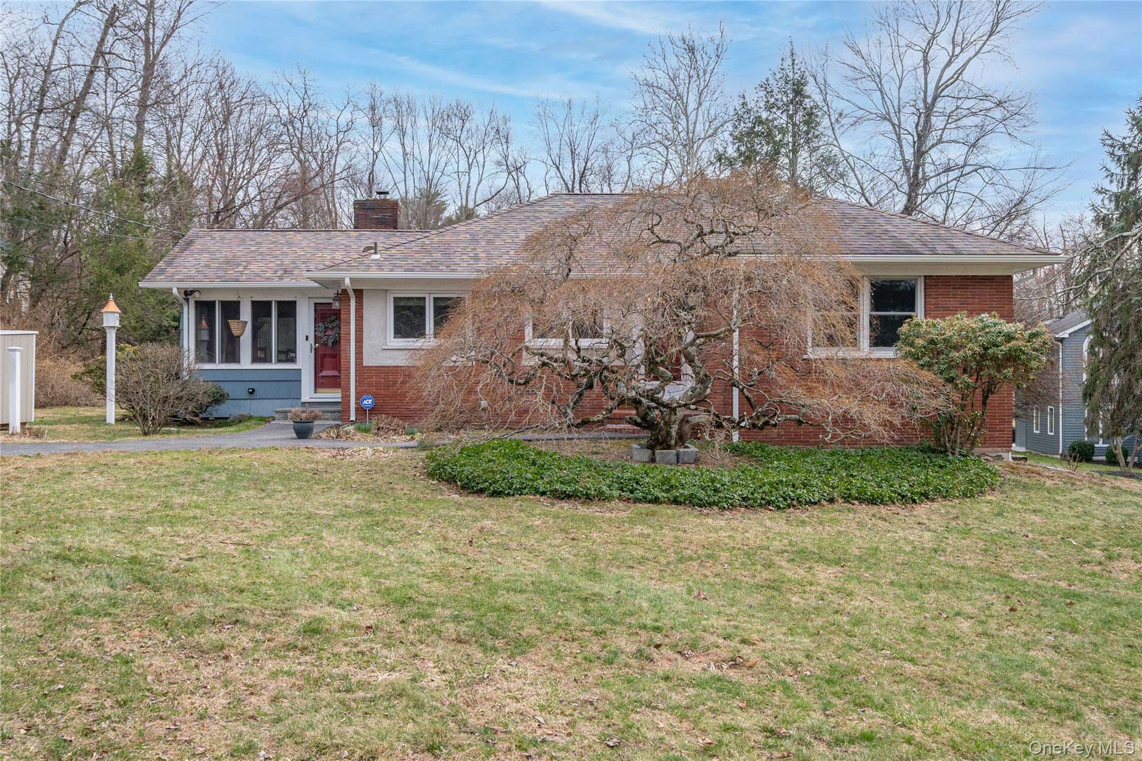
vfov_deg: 43.6
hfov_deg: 61.9
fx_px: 952
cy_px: 380
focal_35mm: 30
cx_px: 571
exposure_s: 1/500
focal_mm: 20
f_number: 8
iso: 400
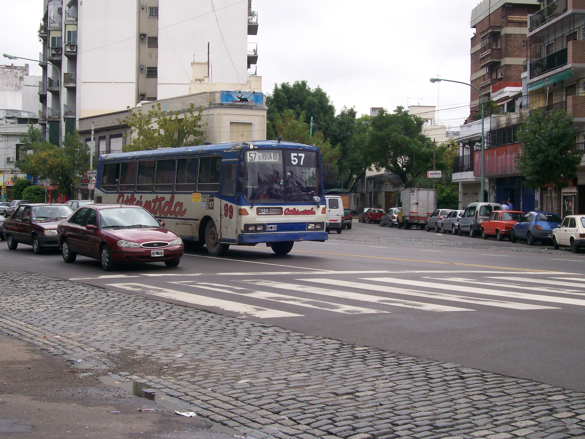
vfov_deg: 26.1
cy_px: 220
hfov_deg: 34.3
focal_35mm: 56
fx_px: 946
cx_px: 292
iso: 80
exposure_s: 1/266
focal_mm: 9.4
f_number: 6
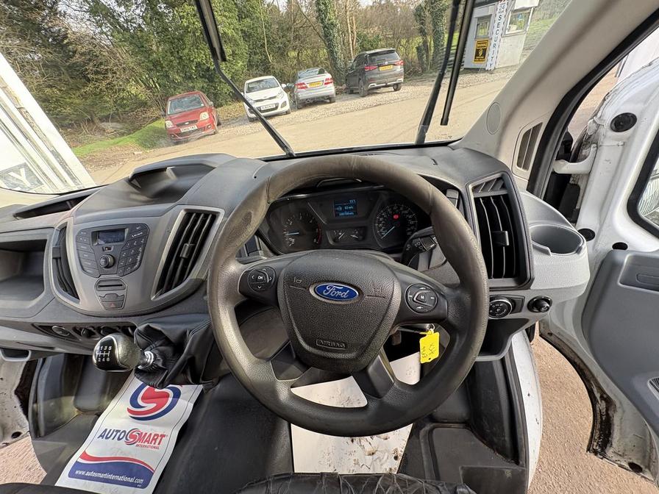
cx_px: 330
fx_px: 267
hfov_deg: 102.1
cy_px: 247
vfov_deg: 85.7
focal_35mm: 14
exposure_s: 1/99
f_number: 2.2
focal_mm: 2.22
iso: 125
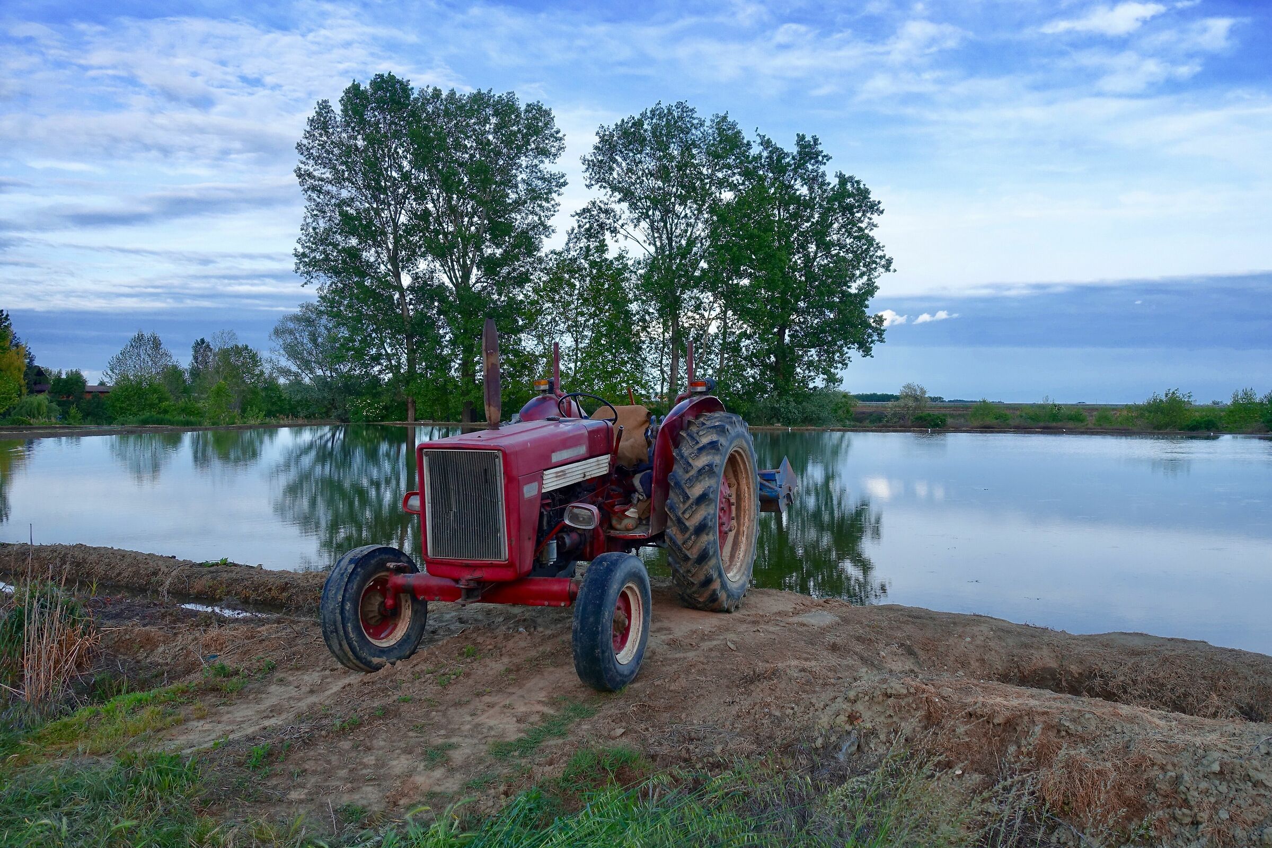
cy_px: 424
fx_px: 1166
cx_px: 636
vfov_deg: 40.0
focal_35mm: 33
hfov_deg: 57.2
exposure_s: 1/200
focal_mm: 12.2
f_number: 5.6
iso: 125
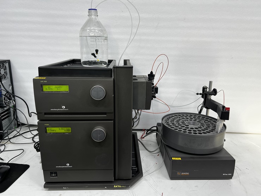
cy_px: 98
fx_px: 196
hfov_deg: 67.3
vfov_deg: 53.1
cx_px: 130
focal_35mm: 26
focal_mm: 5.7
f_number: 1.5
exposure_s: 1/120
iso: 80
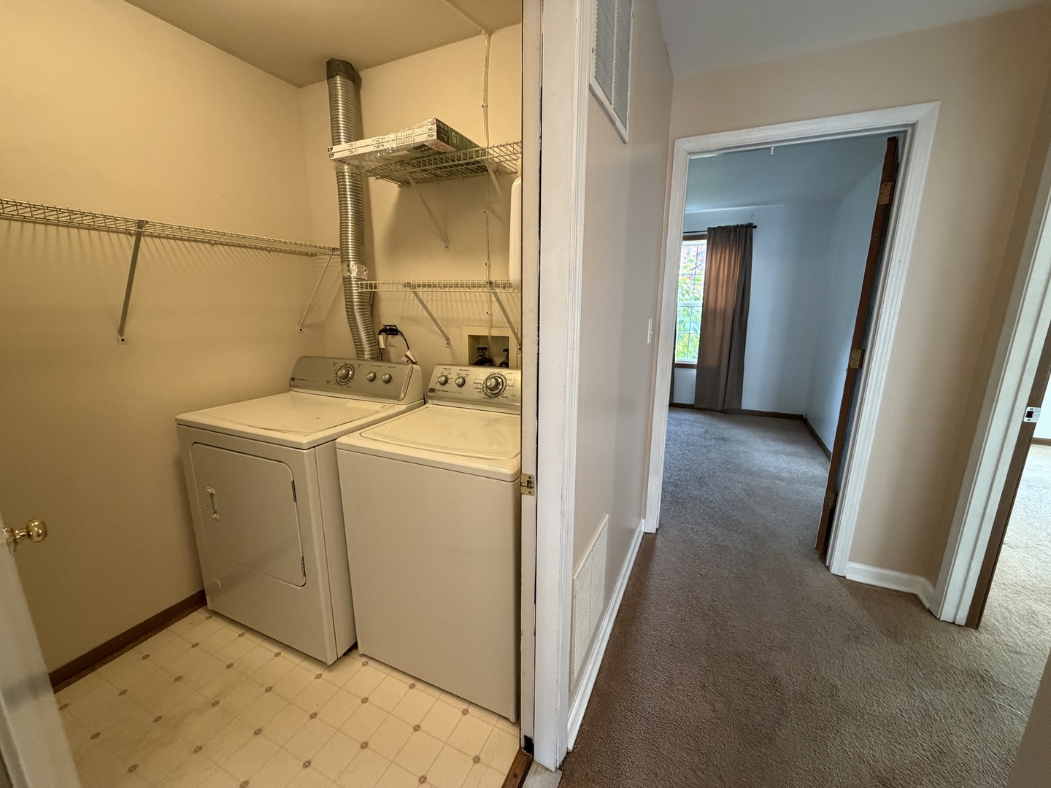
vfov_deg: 85.7
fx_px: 425
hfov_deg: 102.1
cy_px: 394
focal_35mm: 14
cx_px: 526
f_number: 2.2
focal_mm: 2.22
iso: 400
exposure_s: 1/60
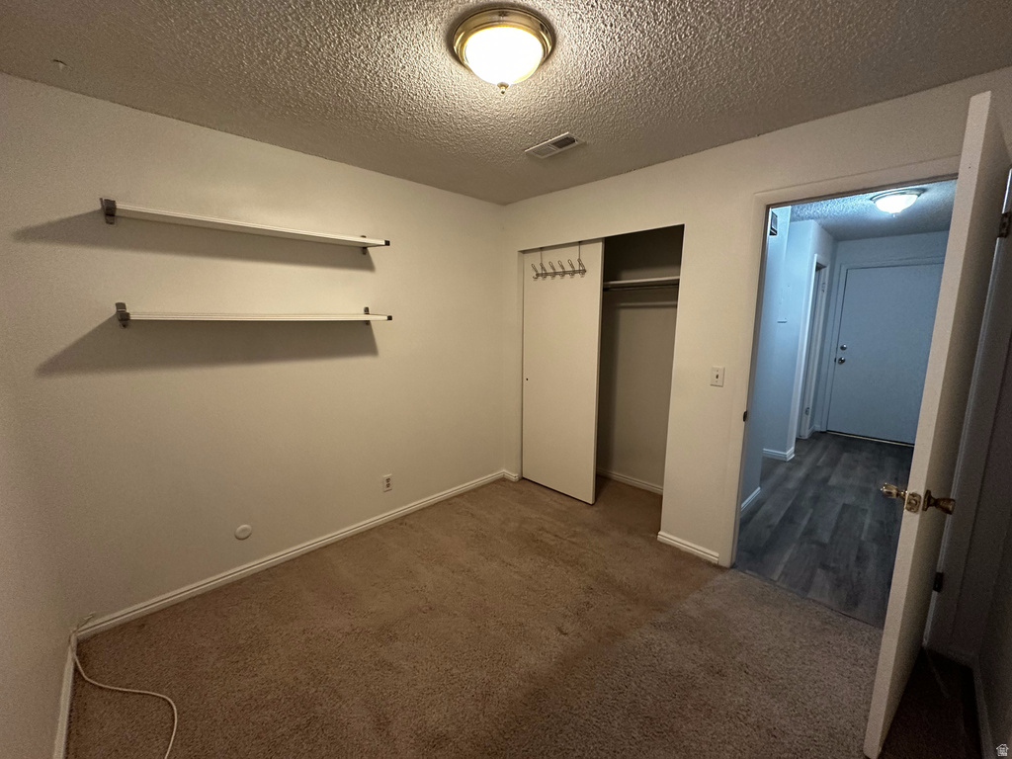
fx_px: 409
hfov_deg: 102.1
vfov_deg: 85.7
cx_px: 506
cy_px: 380
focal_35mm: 14
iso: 500
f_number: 2.2
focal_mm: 2.22
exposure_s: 1/60
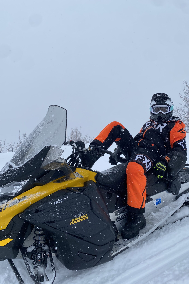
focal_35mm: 28
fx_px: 220
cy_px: 144
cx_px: 101
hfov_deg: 46.4
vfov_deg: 65.5
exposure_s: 1/1272
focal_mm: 4.25
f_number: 1.8
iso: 32
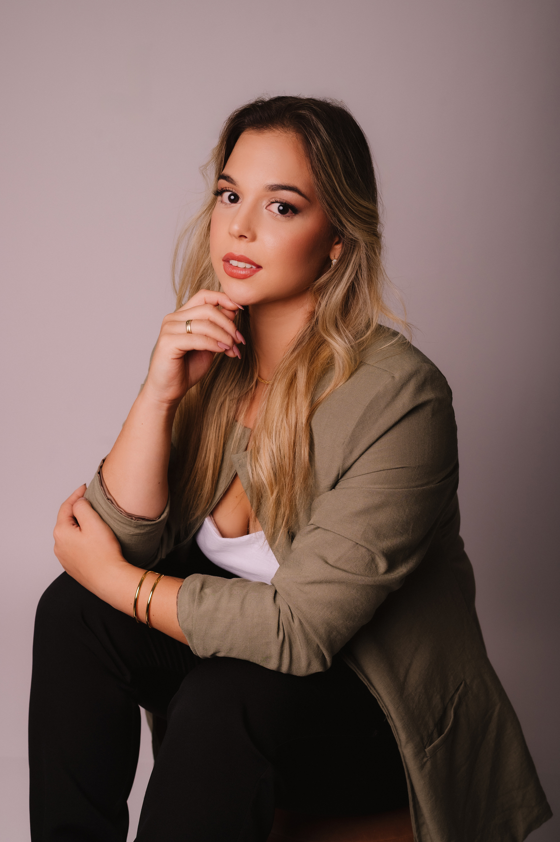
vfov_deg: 39.6
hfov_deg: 27.0
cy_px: 421
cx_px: 280
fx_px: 1168
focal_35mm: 50
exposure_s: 1/200
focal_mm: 50
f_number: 5.6
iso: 125
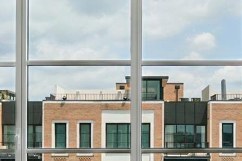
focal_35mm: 76
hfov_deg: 26.7
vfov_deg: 17.5
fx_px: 511
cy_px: 161
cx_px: 114
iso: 125
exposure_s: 1/80
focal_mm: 16
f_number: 7.1
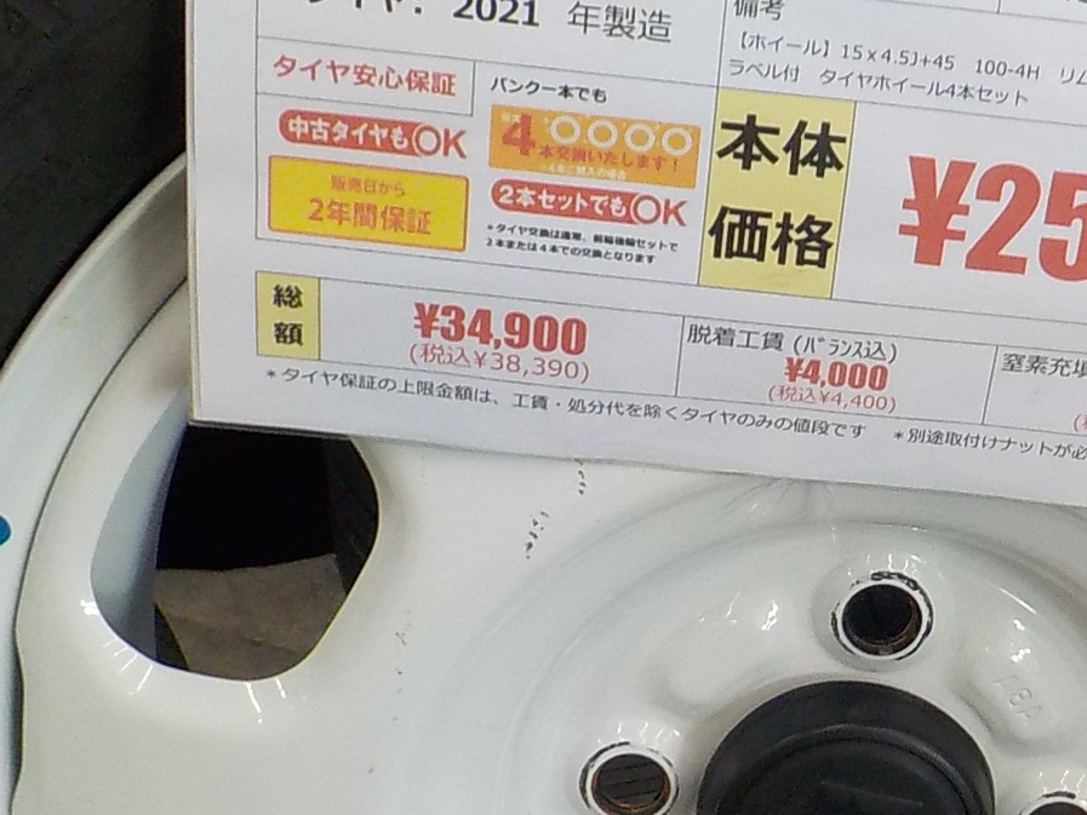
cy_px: 601
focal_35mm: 76
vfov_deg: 19.3
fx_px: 2387
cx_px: 891
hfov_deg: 25.2
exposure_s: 1/30
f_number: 3.3
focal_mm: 4.1
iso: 250
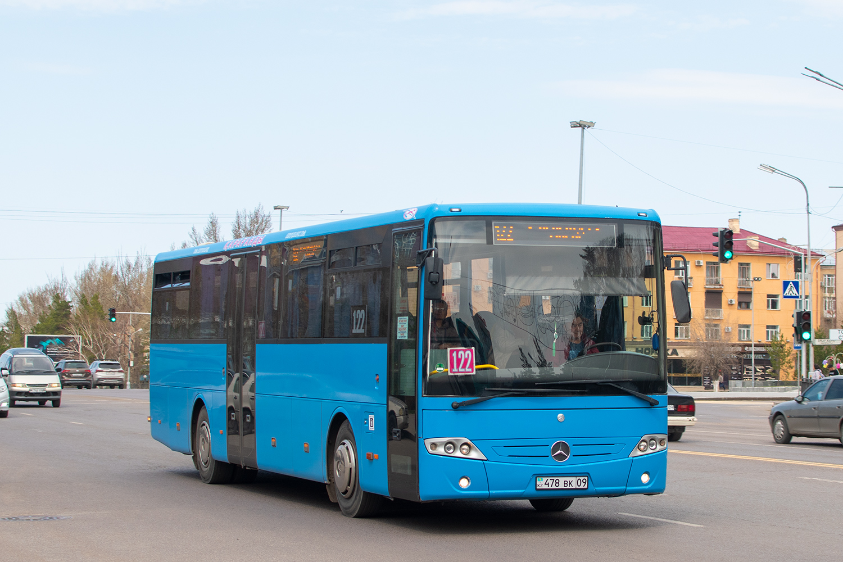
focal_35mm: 52
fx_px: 1229
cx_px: 422
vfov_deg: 25.8
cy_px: 281
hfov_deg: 37.9
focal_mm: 35
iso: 100
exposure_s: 1/640
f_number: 4.5
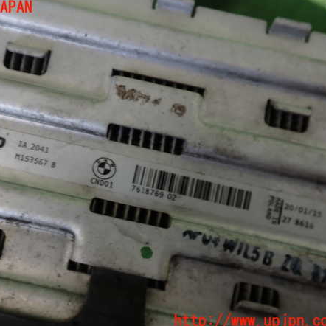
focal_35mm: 36
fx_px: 384
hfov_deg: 45.6
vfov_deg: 46.0
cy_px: 164
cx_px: 119
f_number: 2.3
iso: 100
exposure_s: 1/60
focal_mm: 5.4
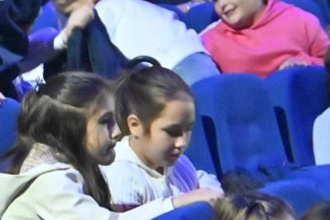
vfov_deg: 4.6
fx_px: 2759
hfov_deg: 6.8
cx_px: -146
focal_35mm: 301
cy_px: 83
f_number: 6.3
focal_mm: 50
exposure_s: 1/50
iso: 12800
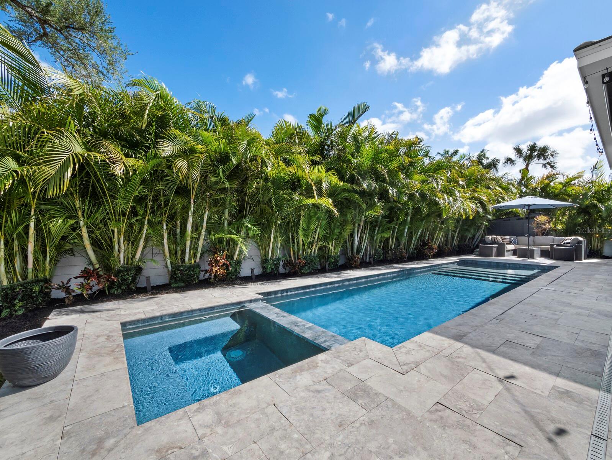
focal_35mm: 14
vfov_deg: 85.7
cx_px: 306
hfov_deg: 102.0
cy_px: 230
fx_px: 248
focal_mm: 7
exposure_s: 1/250
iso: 320
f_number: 11
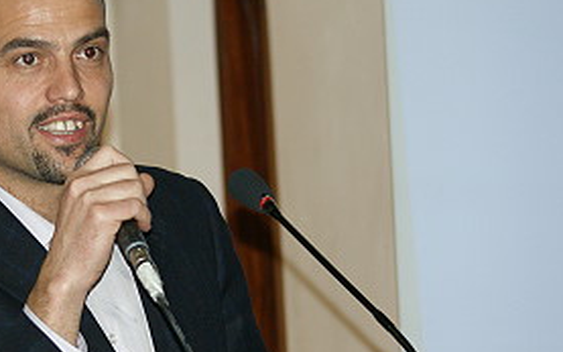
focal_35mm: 207
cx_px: 106
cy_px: 229
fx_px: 3174
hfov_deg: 10.1
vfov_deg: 6.3
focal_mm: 75
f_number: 4.5
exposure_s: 1/125
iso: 400
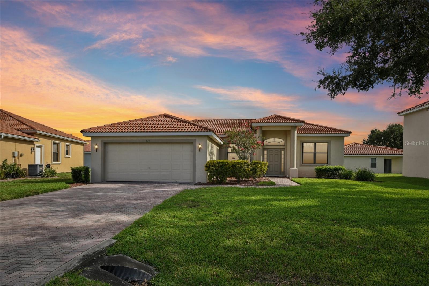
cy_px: 143
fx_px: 262
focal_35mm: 22
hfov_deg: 78.6
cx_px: 214
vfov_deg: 57.2
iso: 400
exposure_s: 1/640
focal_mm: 22
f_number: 8
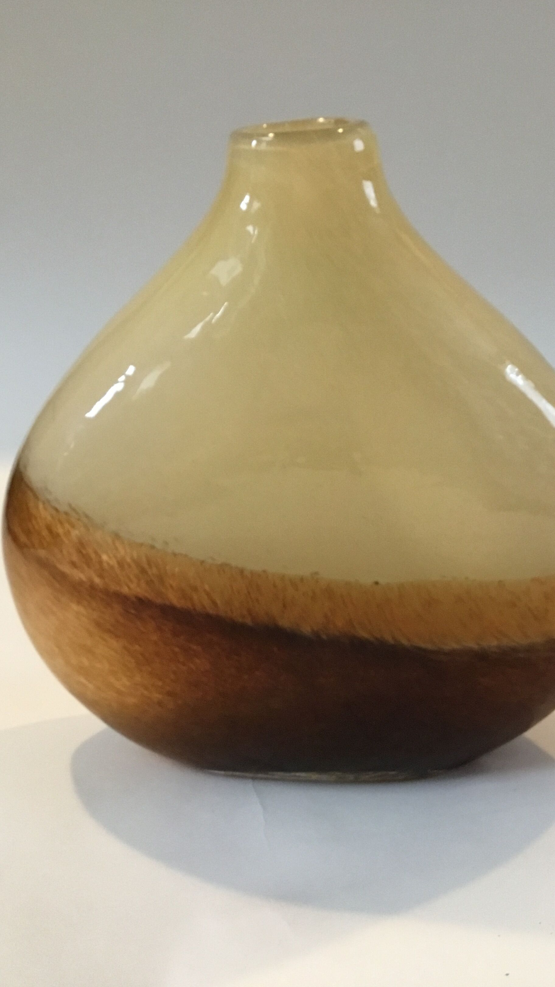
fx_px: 889
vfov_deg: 58.0
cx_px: 329
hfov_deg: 34.6
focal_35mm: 34
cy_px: 491
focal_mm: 3.3
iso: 200
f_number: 2.4
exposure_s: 1/33
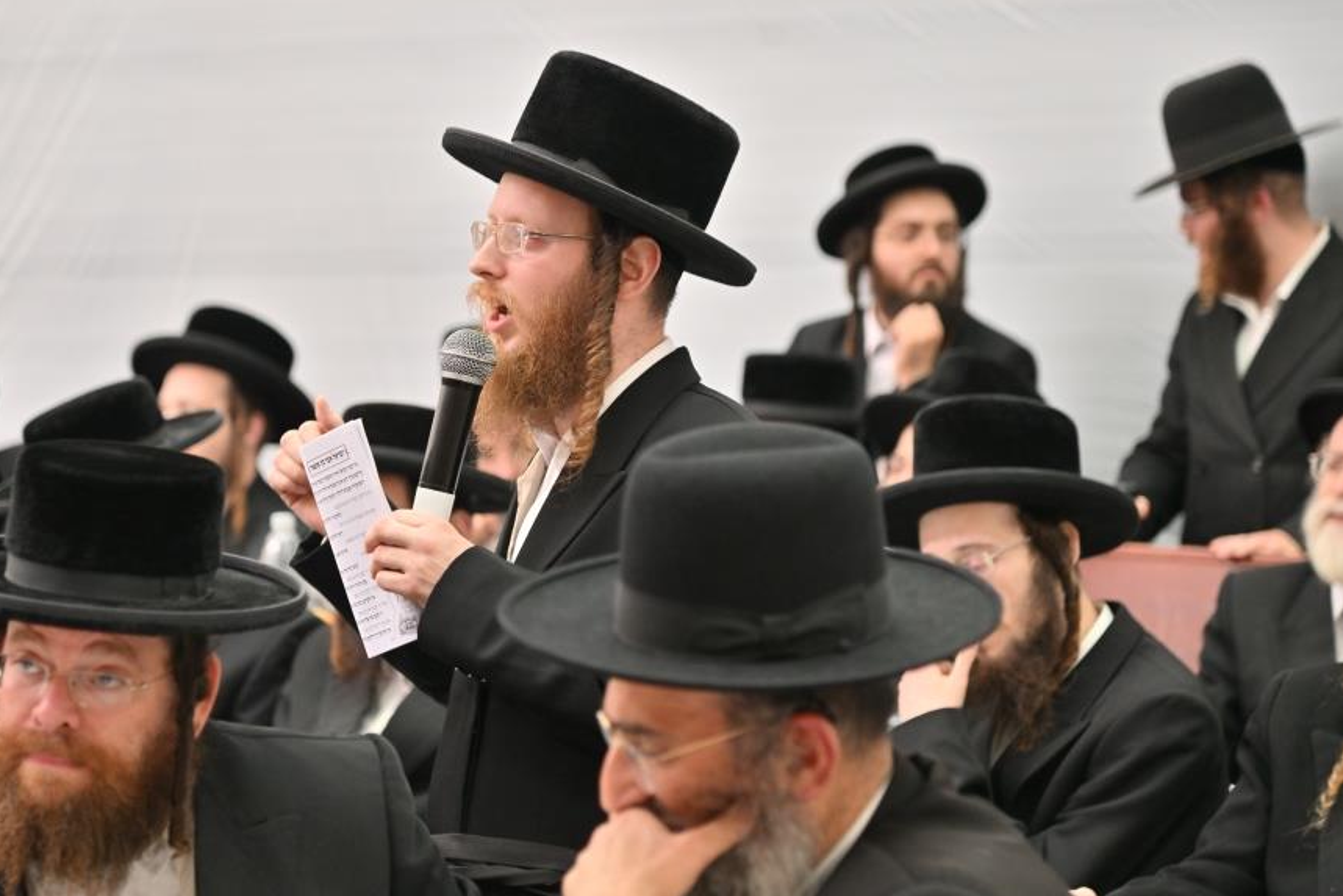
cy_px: 367
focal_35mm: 143
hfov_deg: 14.3
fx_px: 5335
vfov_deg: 9.6
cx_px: 568
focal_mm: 120
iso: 640
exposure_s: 1/160
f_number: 4
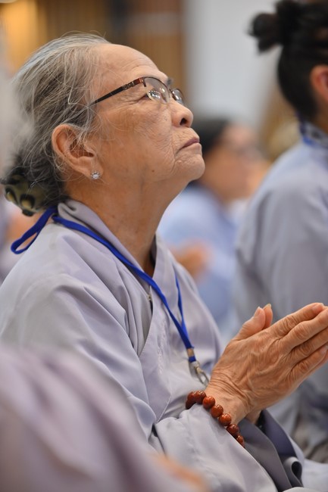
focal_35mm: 130
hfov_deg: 10.5
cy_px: 246
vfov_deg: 15.8
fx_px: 1777
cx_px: 164
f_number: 3.2
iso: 1000
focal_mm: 130
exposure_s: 1/100
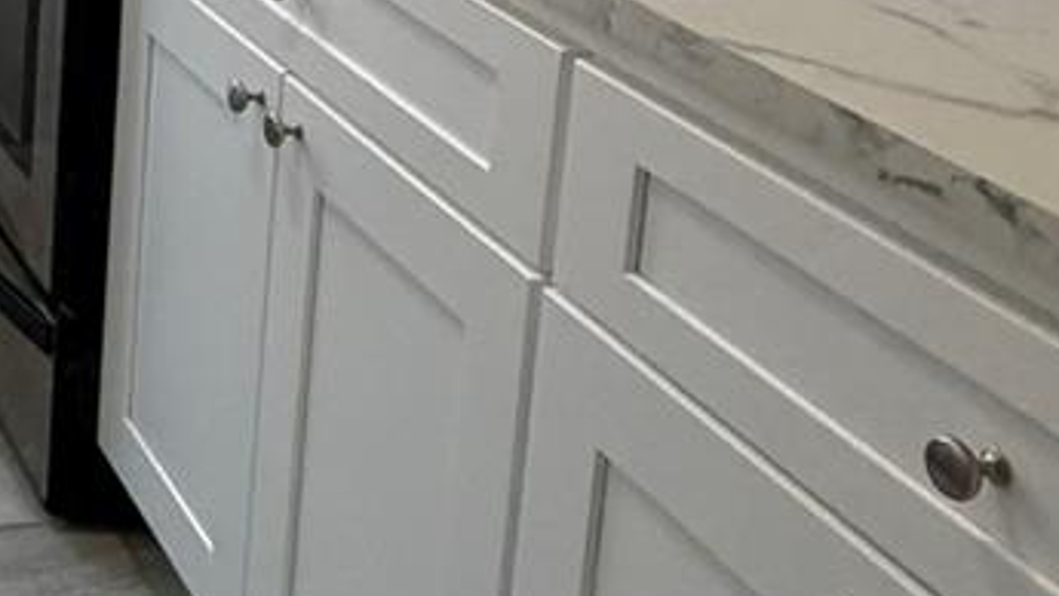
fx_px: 1909
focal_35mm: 68
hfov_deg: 24.6
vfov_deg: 16.4
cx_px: -497
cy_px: -246
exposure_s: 1/120
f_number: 2.2
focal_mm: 2.22
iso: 200
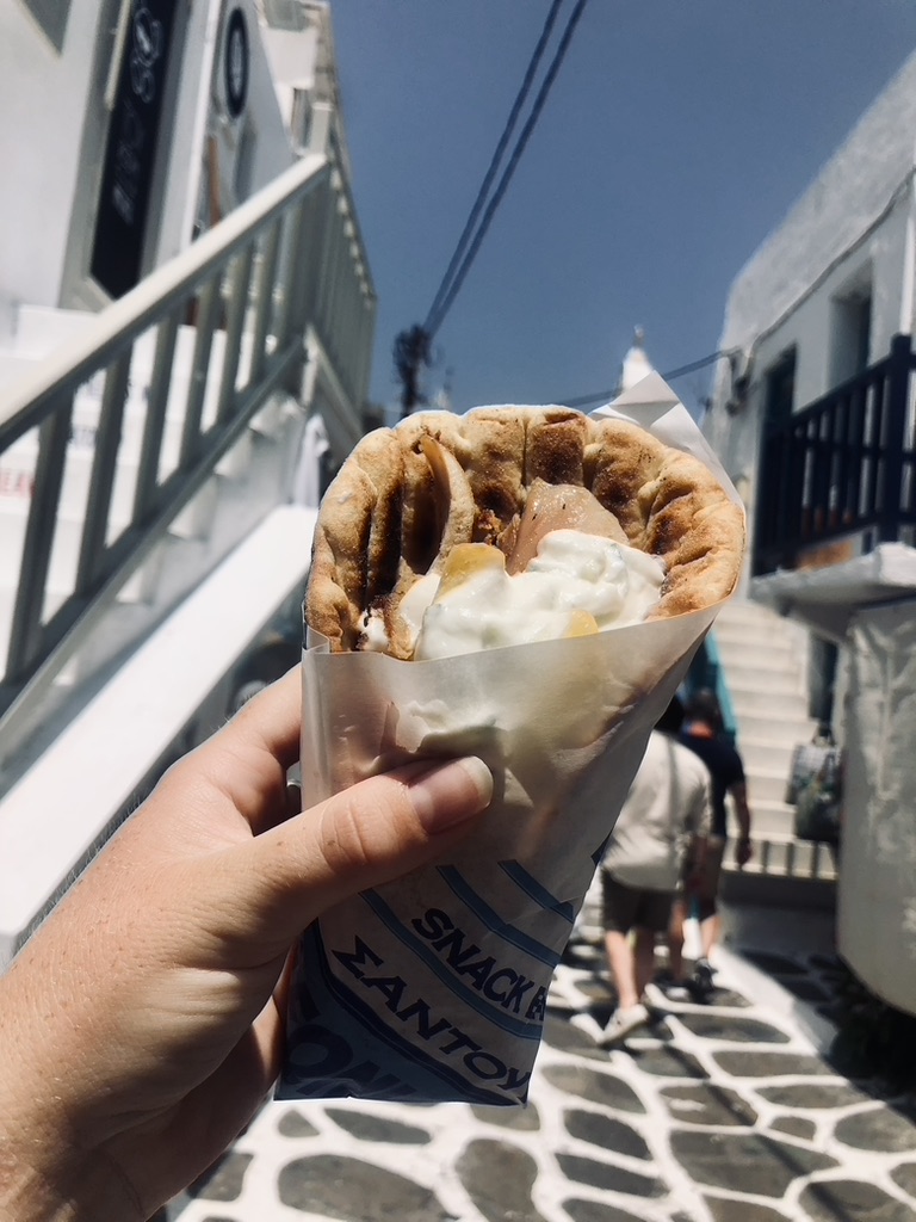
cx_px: 458
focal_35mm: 28
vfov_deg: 63.4
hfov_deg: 49.7
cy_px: 611
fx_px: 988
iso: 20
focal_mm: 3.99
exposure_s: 1/4000
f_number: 1.8
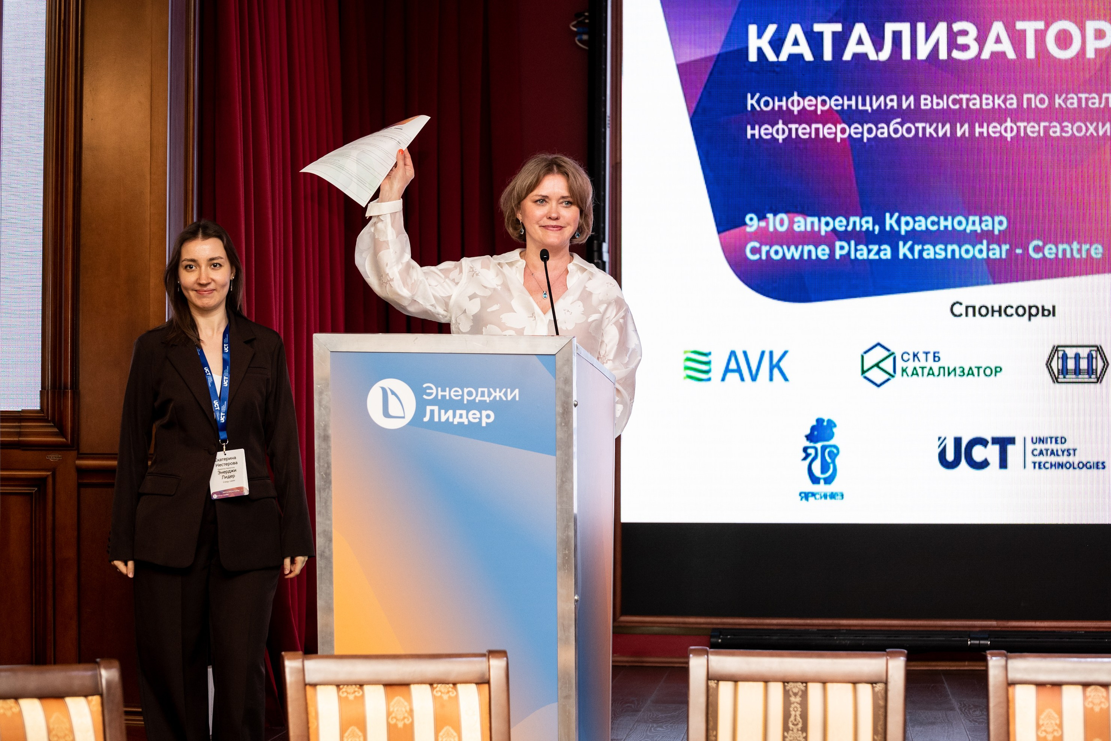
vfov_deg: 17.1
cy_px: 370
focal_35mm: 80
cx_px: 556
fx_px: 2469
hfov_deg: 25.4
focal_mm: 80
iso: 1600
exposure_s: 1/160
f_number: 5.6
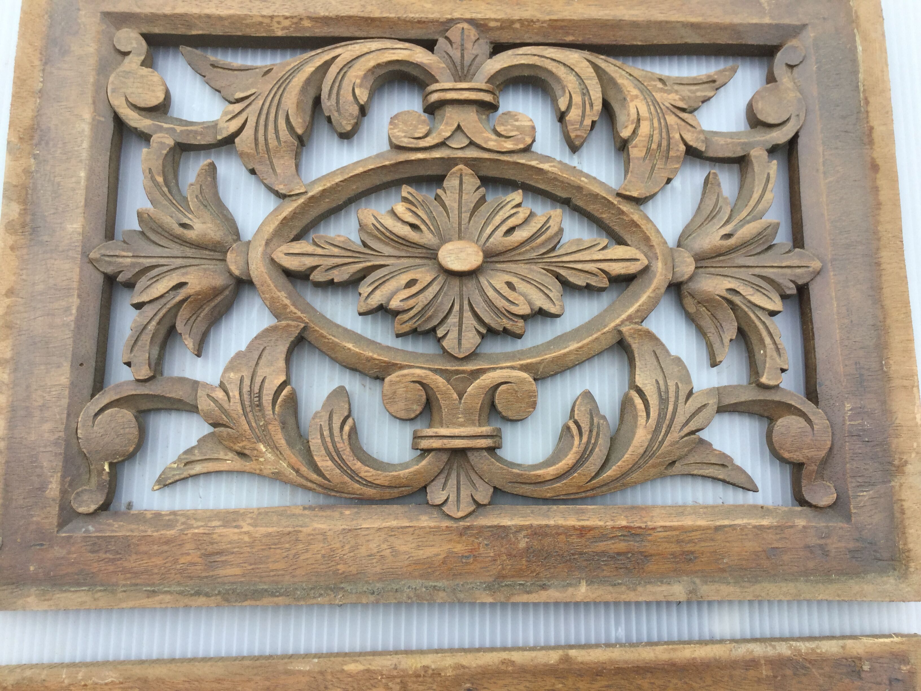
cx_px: 460
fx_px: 825
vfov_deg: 45.4
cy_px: 346
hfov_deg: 58.4
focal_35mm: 31
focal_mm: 3.3
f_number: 2.4
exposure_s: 1/310
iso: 25
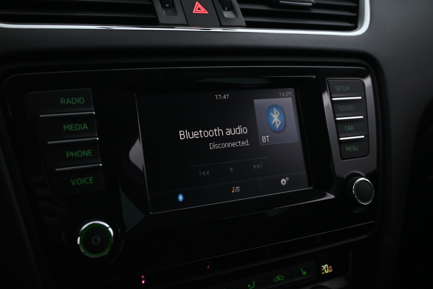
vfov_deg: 35.5
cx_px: 216
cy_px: 144
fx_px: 451
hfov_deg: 51.3
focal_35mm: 38
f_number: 4.2
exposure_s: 1/20
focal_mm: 25
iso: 1600
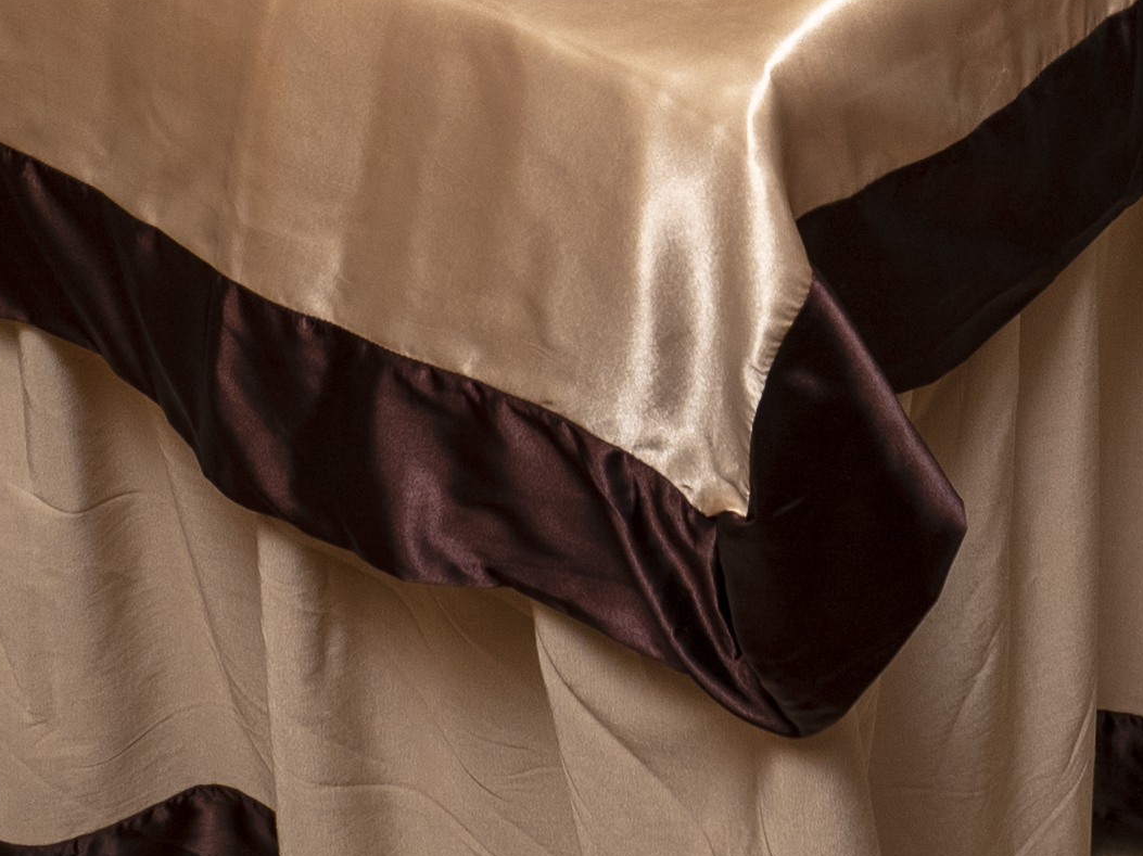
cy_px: -189
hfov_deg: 30.9
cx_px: 790
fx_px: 2047
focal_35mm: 62
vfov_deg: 21.8
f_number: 4
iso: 250
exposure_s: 1/25
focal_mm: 16
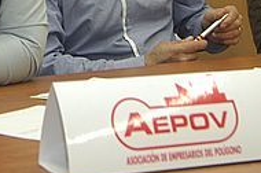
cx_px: 5
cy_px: -123
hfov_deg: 15.9
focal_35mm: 127
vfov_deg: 10.2
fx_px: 919
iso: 500
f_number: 4.5
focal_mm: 24
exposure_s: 1/80
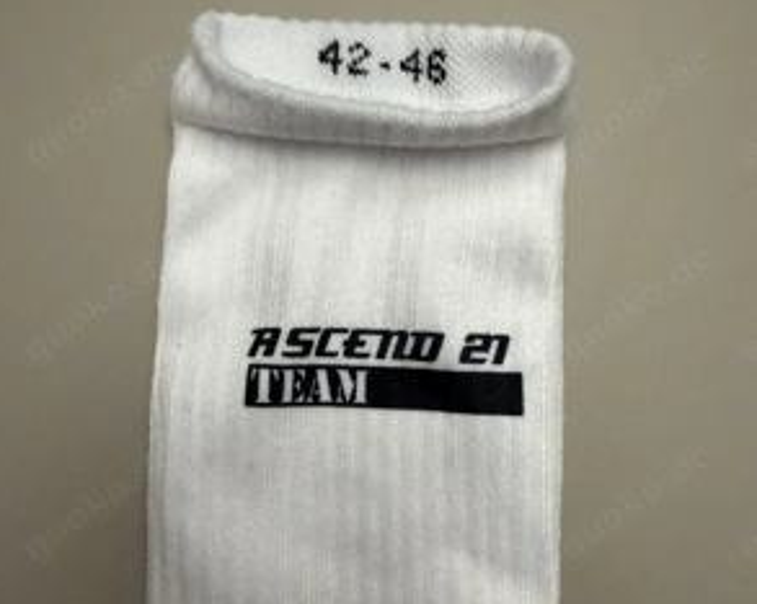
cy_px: 343
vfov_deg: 45.6
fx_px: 716
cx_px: 372
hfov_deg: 55.7
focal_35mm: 32
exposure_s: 1/50
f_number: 2.2
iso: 400
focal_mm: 2.22
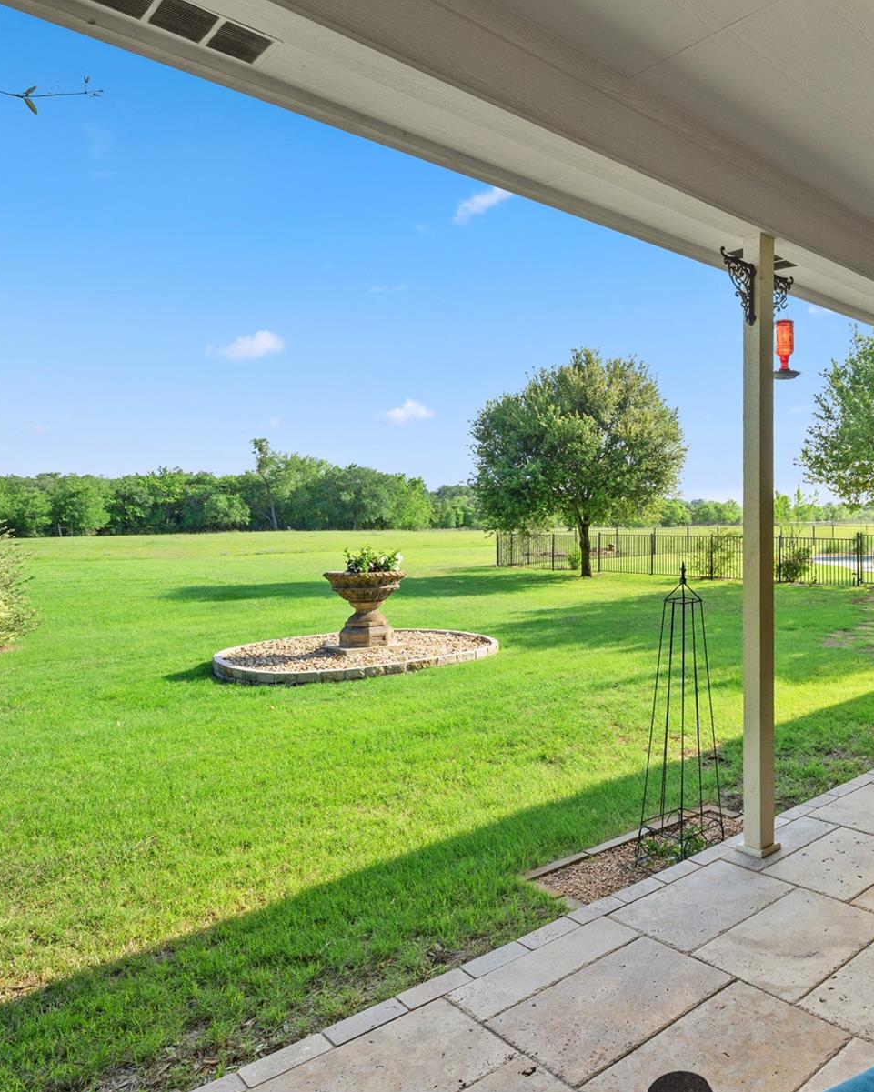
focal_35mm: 24
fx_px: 776
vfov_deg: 70.2
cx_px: 736
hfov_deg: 53.6
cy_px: 518
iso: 250
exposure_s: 1/125
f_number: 8
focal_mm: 15
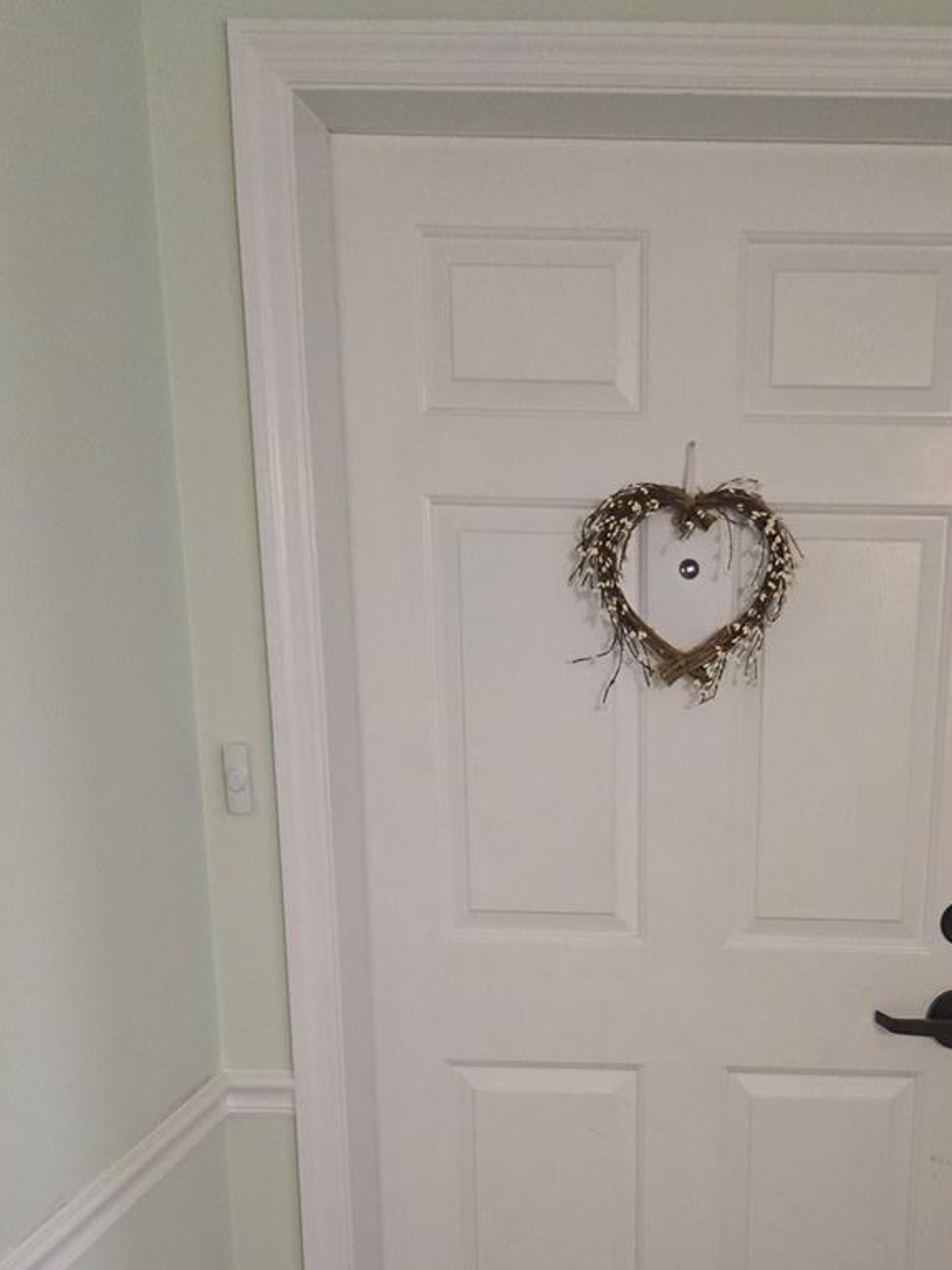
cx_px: 709
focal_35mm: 36
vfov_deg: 49.3
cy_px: 957
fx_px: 1320
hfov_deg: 38.7
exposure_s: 1/60
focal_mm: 5.4
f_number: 1.8
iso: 800
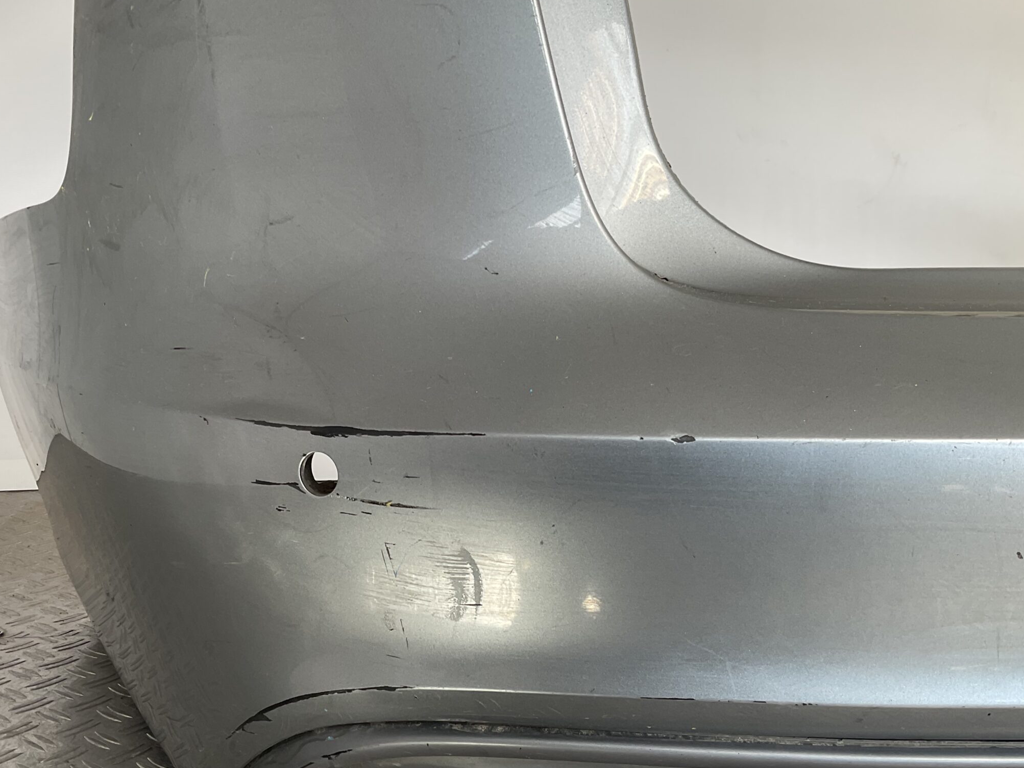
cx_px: 458
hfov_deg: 50.0
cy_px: 467
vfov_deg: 38.5
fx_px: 1095
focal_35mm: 37
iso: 16
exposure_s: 1/132
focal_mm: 3
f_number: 1.8
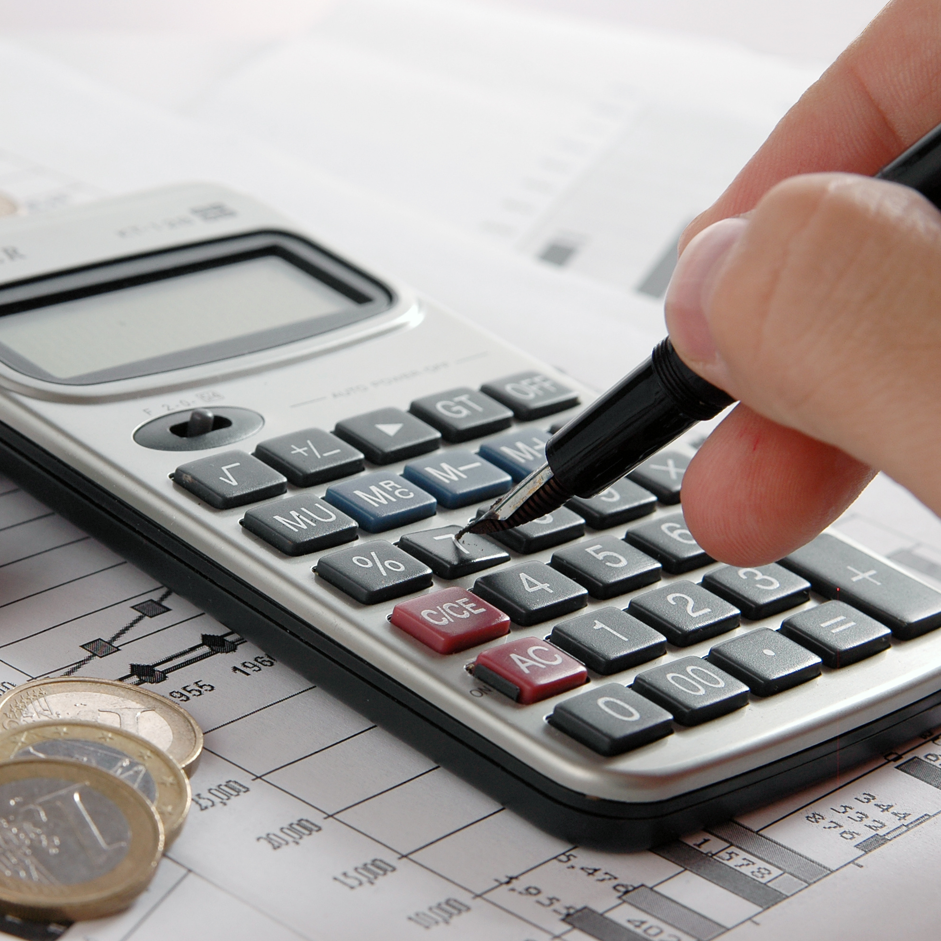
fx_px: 4152
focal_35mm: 135
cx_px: 315
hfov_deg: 12.9
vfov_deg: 12.9
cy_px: 468
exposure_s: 1/100
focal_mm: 70
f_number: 11
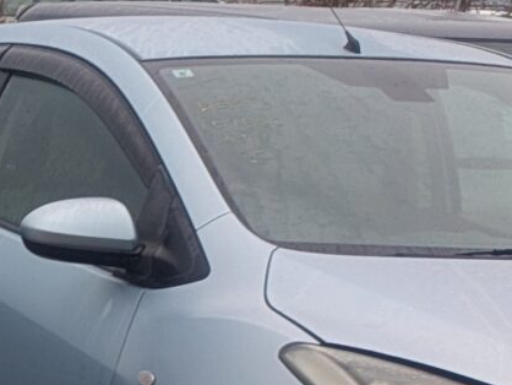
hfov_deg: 10.0
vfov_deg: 9.1
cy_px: 765
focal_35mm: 153
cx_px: -977
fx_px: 2264
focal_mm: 5.43
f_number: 1.89
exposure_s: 1/543
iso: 49
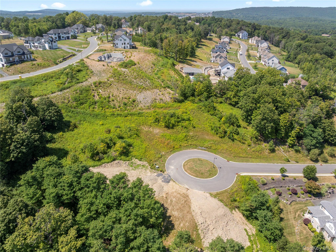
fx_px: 233
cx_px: 168
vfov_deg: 56.8
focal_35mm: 24
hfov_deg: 71.6
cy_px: 126
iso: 100
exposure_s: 1/1250
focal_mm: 12.29
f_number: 2.8
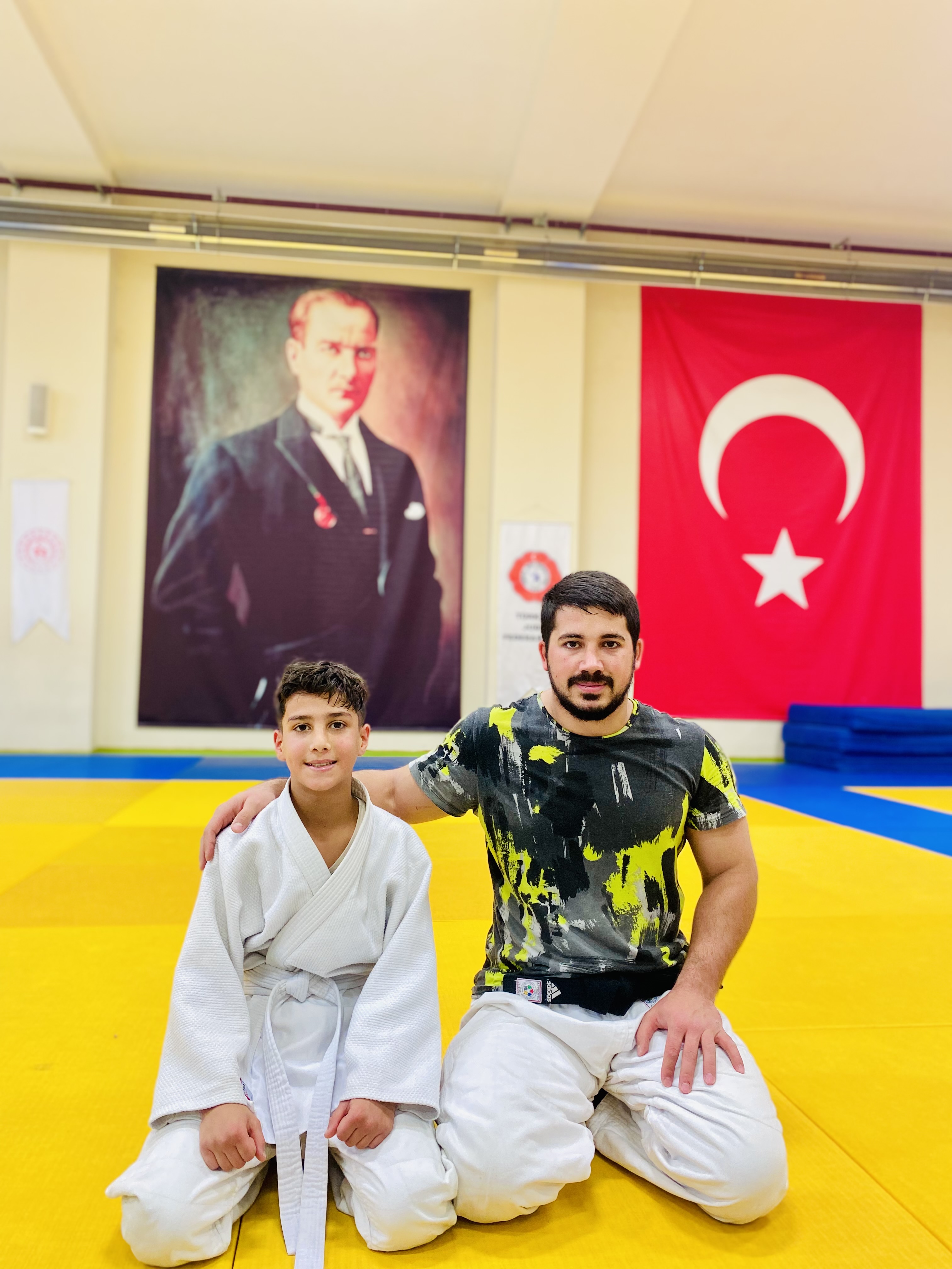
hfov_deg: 53.1
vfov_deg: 67.3
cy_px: 634
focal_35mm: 26
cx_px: 476
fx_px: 953
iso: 125
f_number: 1.8
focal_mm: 4.25
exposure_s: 1/50
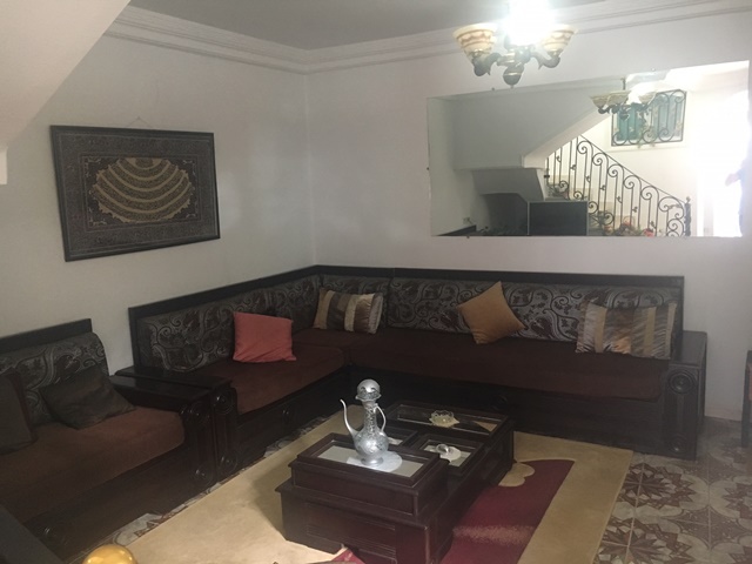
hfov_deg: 61.7
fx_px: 630
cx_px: 376
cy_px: 282
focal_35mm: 29
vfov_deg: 48.2
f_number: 2.2
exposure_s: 1/25
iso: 200
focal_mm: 4.15
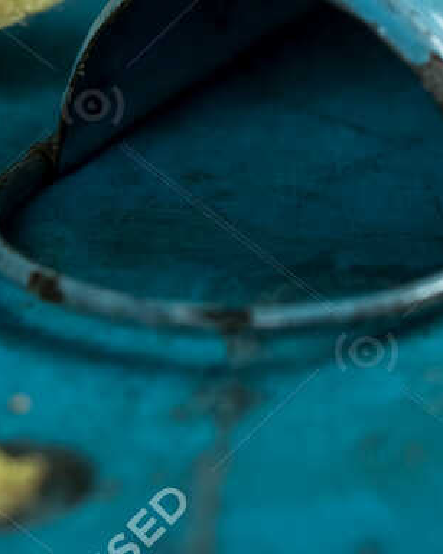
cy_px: -128
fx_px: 4328
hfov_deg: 5.8
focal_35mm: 264
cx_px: 798
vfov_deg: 7.3
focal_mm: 60
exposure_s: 1/40
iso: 100
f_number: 5.6
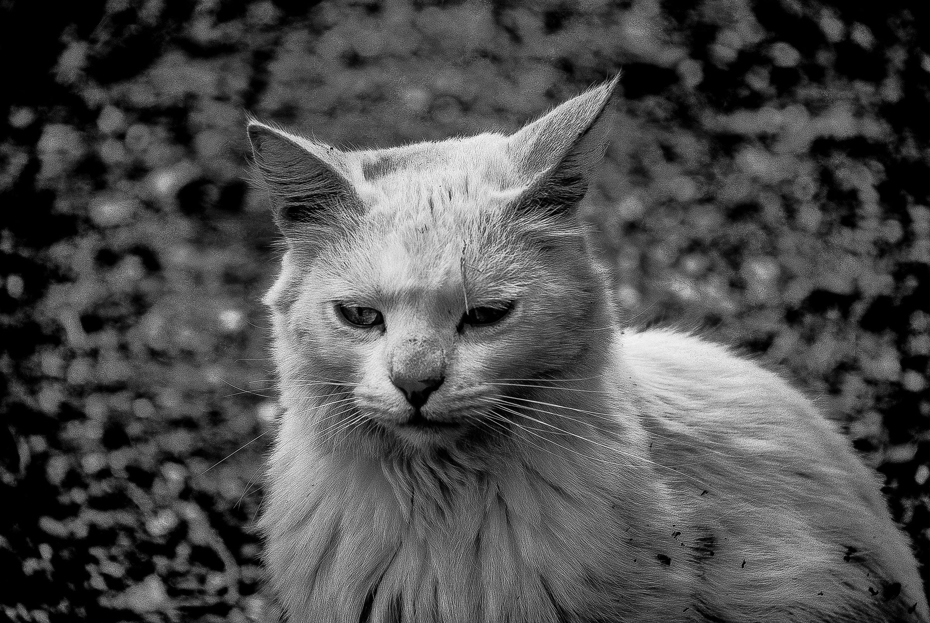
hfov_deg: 10.1
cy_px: 312
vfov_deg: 6.8
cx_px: 465
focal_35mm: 202
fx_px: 5237
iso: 100
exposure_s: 1/200
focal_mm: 135
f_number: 5.6
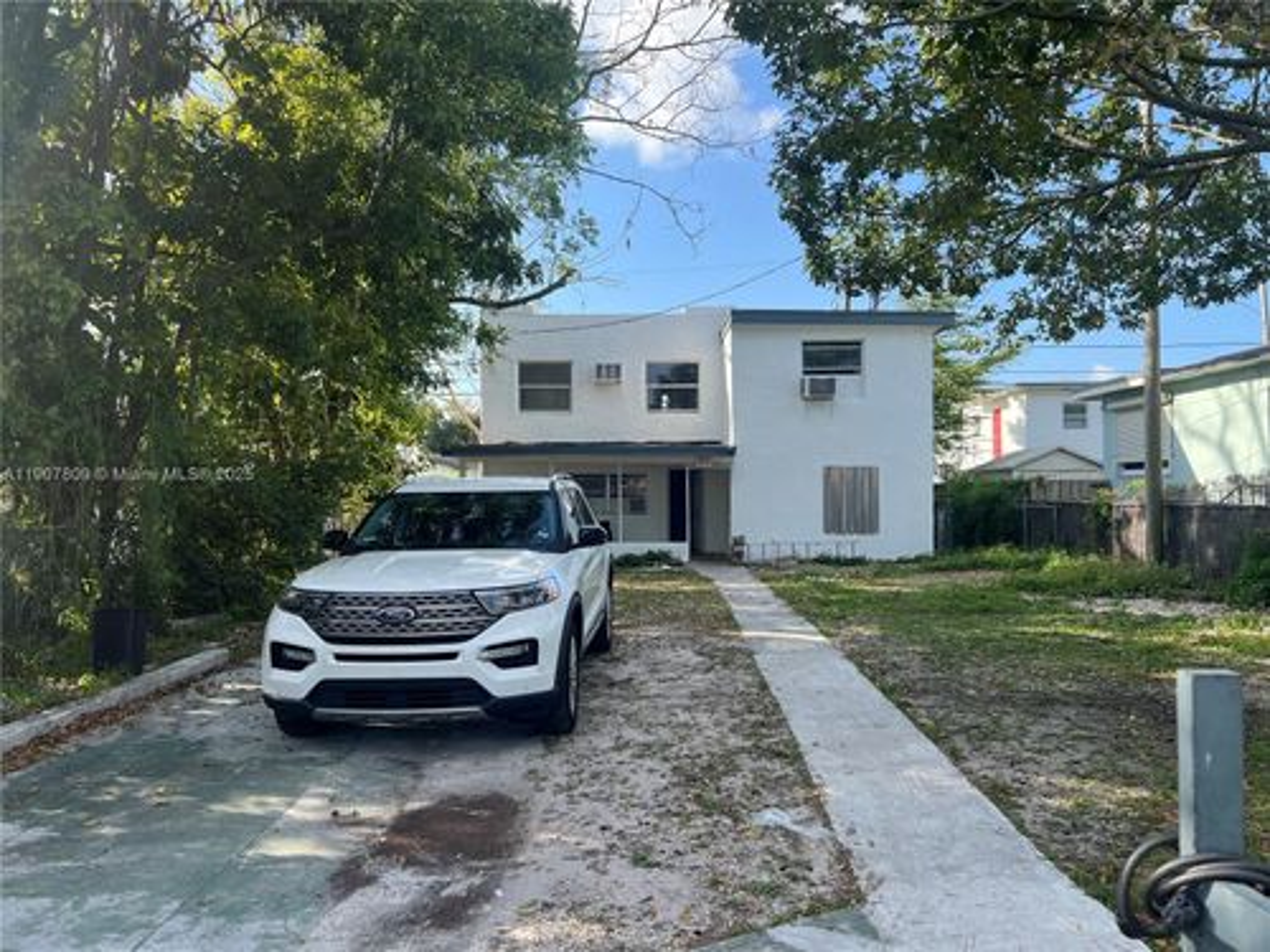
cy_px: 476
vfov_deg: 53.1
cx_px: 635
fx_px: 954
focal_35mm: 26
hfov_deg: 67.3
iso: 50
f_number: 1.5
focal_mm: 5.7
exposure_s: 1/1326
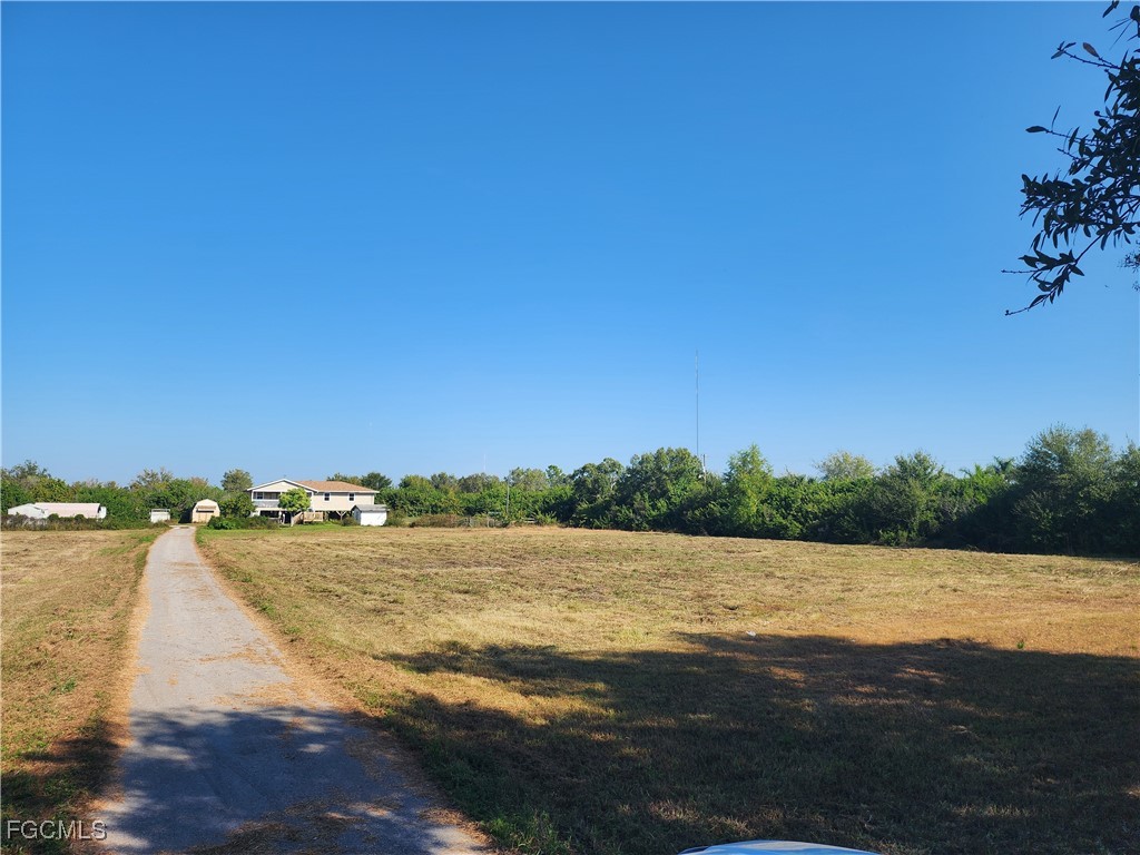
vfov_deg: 58.9
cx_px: 570
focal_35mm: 23
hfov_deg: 73.9
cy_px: 428
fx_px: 757
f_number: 1.8
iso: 12
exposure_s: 1/944
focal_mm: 6.4
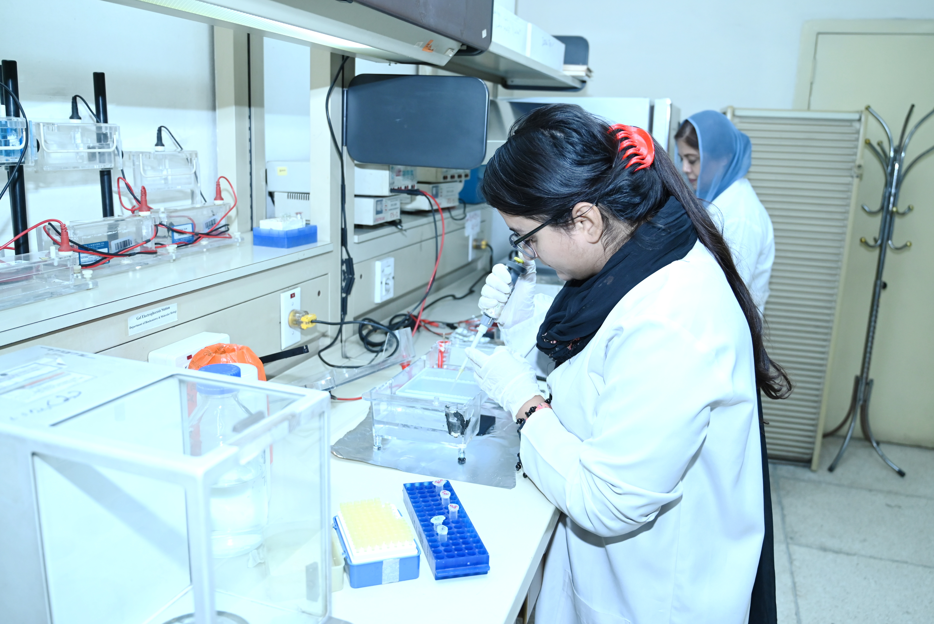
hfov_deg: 57.2
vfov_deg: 40.0
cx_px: 467
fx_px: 856
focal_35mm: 33
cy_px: 312
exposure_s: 1/200
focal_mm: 33
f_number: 4
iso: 1250
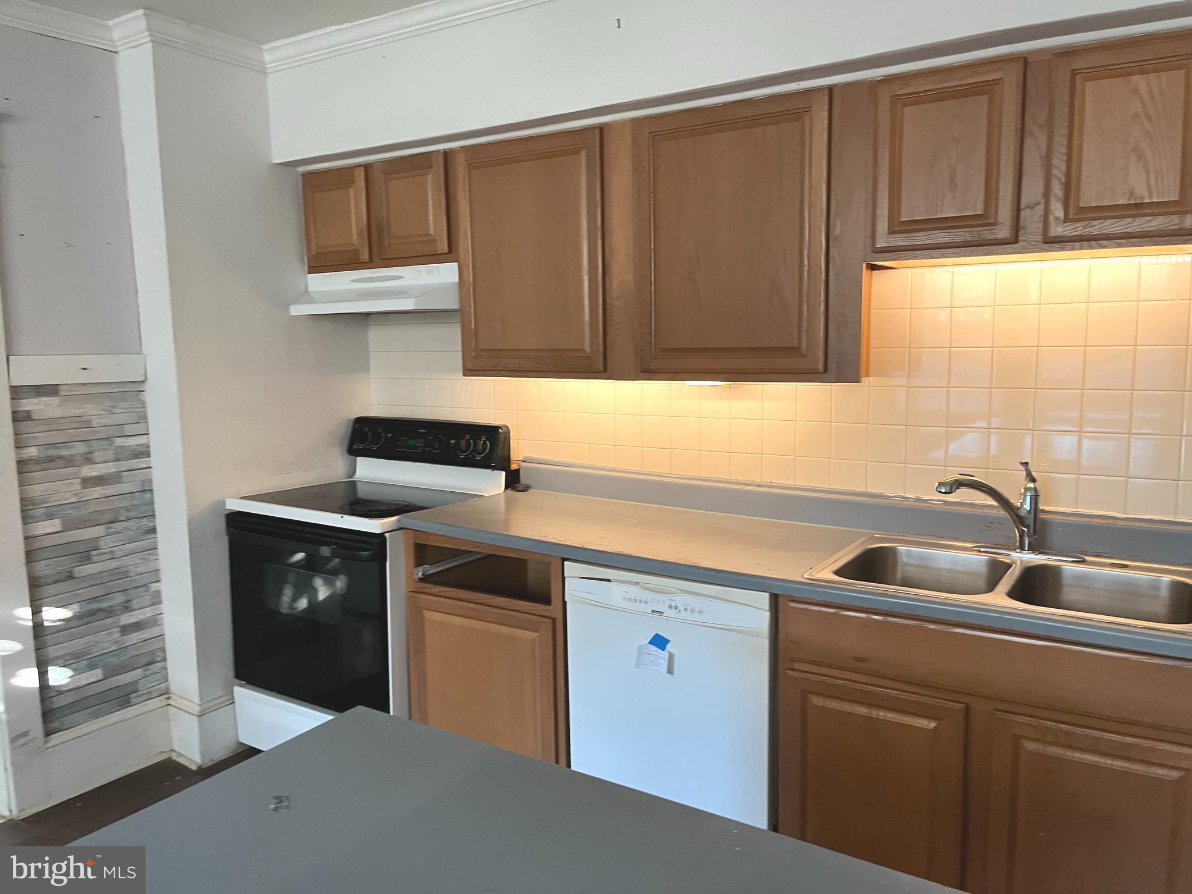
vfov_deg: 53.1
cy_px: 447
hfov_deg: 67.3
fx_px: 895
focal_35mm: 26
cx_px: 596
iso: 250
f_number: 1.6
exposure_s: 1/51
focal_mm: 5.1
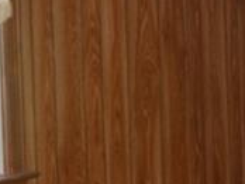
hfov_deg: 12.1
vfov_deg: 9.8
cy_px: 79
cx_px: 407
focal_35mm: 152
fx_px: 1077
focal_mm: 18
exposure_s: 1/60
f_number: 3.5
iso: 800
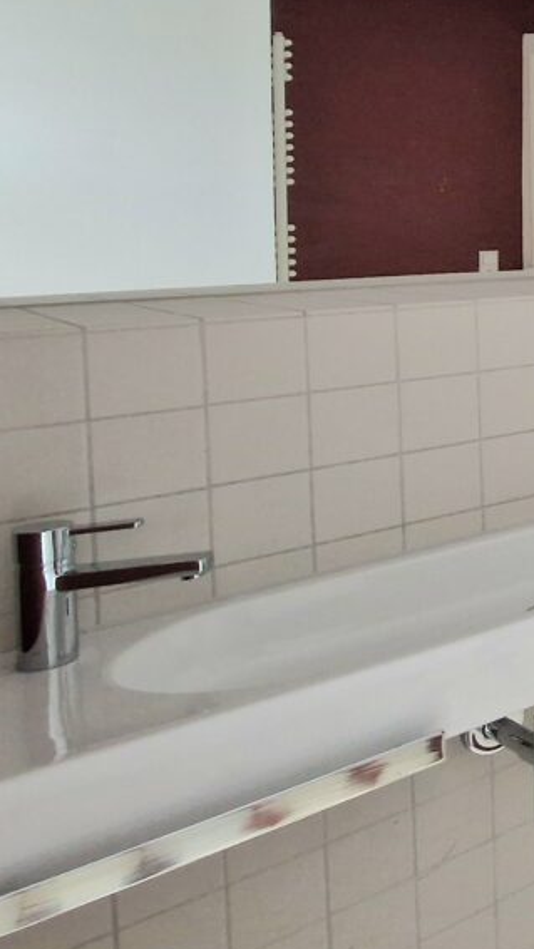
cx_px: 1112
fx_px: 906
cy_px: 269
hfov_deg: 18.3
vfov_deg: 53.4
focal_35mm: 36
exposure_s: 1/50
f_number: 2.2
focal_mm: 2.2
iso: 320
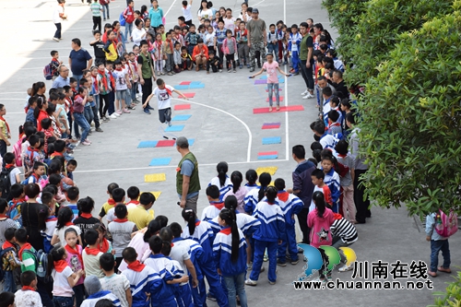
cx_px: 230
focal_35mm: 93
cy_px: 154
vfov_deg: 14.7
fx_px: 1190
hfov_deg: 21.9
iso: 400
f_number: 7.1
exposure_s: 1/200
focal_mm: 62
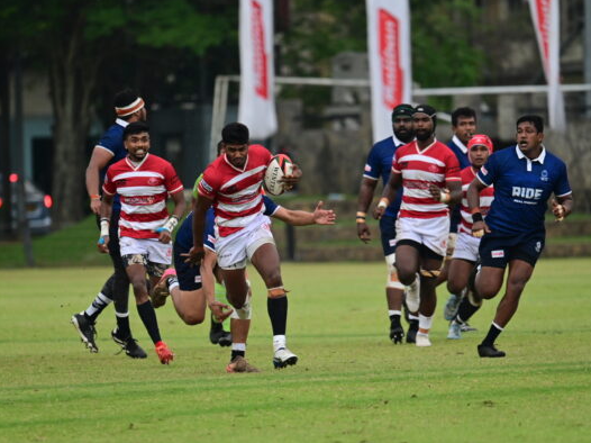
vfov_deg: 2.9
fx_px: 8686
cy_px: 247
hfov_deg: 3.9
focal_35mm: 509
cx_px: 262
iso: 2500
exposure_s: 1/640
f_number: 5
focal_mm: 400
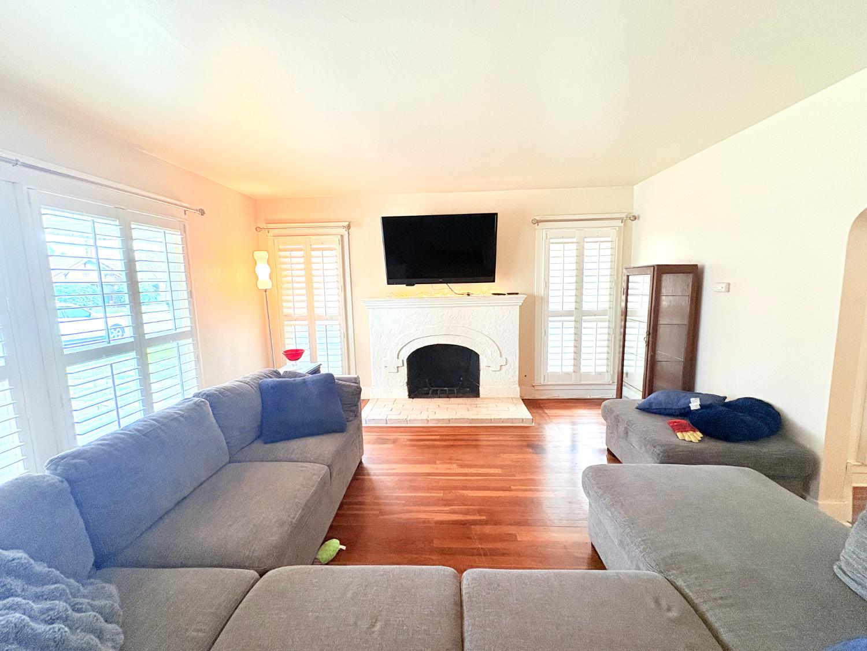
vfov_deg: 85.7
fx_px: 351
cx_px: 434
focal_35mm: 14
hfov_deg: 102.1
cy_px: 326
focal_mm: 2.22
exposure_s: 1/60
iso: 250
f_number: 2.2
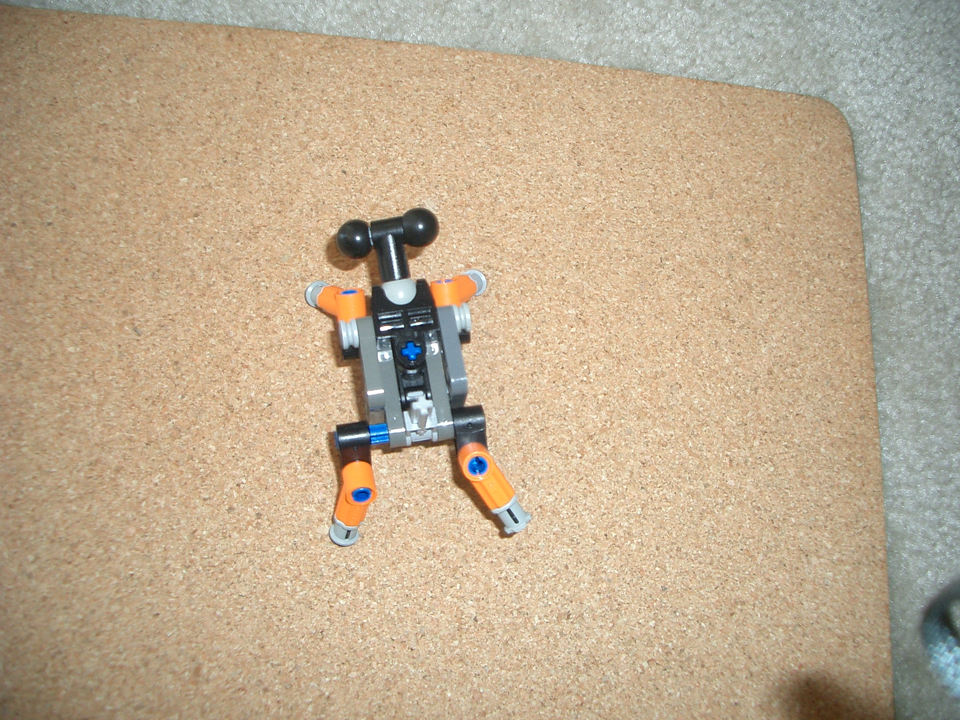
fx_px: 971
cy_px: 360
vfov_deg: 40.7
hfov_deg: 52.6
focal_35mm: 35
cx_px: 480
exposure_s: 1/40
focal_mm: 5.8
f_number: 2.6
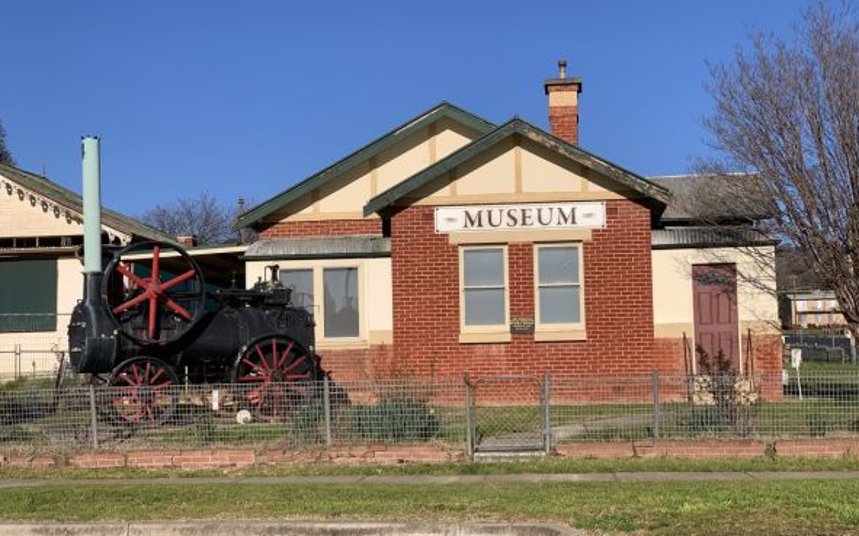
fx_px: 1311
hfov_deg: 36.3
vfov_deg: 23.1
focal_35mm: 56
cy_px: 296
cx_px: 426
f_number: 2.4
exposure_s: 1/1546
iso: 16
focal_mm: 6
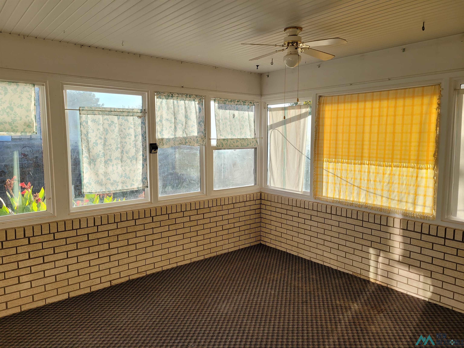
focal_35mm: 26
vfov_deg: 53.1
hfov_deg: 67.3
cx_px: 232
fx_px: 349
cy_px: 174
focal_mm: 5.4
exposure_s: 1/410
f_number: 1.8
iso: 40
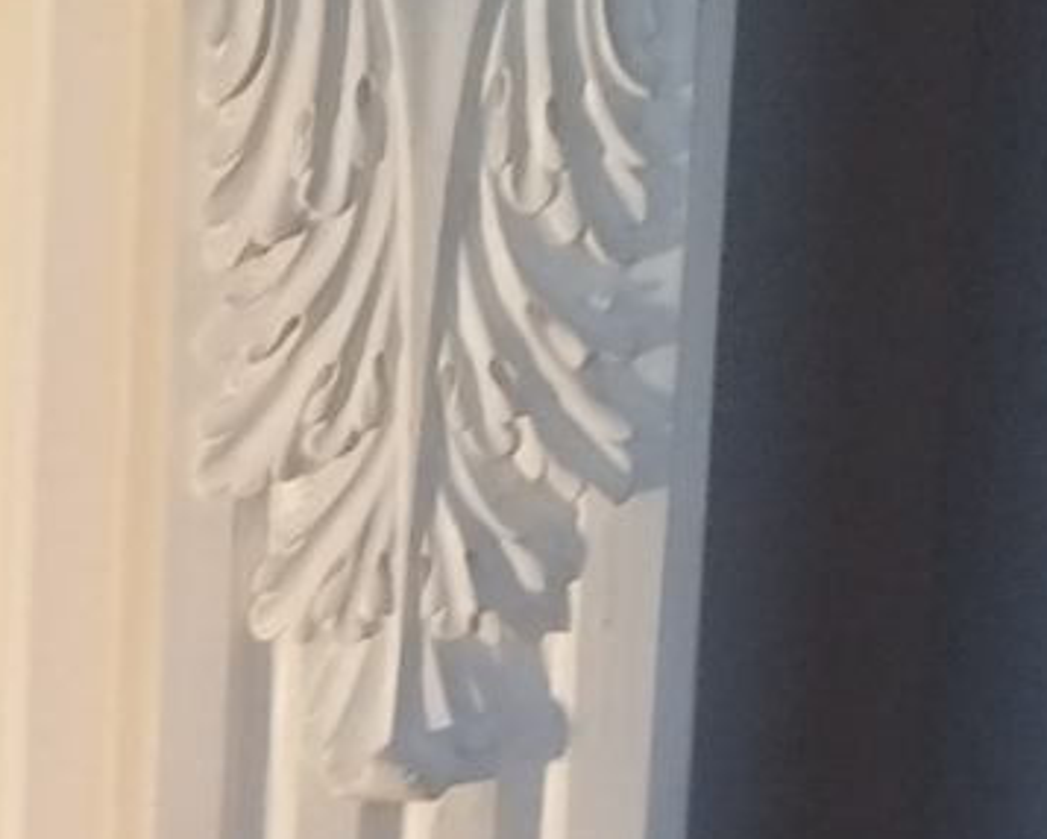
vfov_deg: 9.0
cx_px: -1563
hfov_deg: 9.9
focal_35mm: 168
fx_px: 5209
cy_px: 1159
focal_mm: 5.89
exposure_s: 1/50
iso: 150
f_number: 1.89
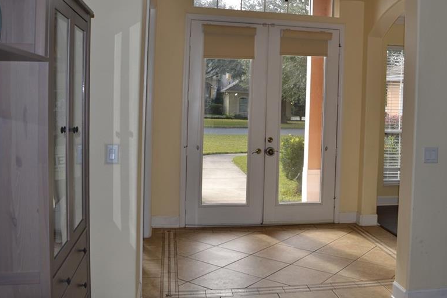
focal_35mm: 36
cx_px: 282
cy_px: 105
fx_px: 447
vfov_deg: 36.6
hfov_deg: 52.5
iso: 100
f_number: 5.6
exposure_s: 1/200
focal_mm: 18
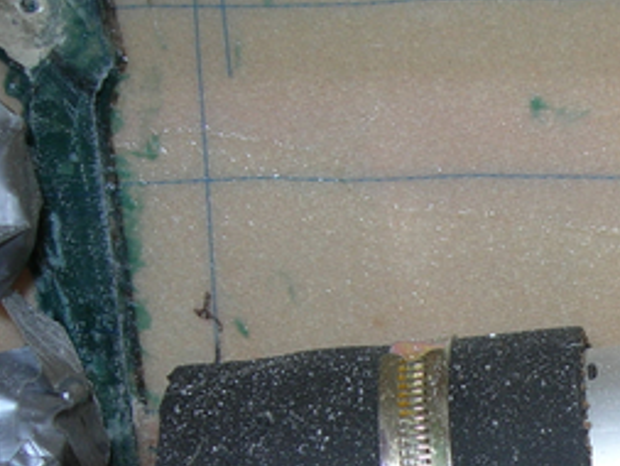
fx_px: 1720
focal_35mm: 96
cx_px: 664
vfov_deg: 15.1
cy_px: 493
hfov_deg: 19.6
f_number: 2.8
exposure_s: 1/60.1
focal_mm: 7.8
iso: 64
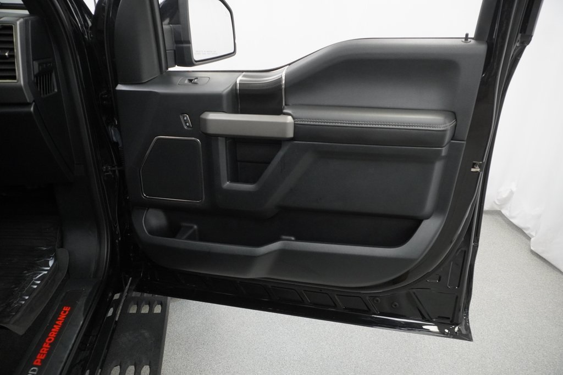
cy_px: 188
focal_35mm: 24
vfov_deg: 53.1
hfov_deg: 73.7
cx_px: 282
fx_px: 375
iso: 1600
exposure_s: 1/80
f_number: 5.6
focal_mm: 16
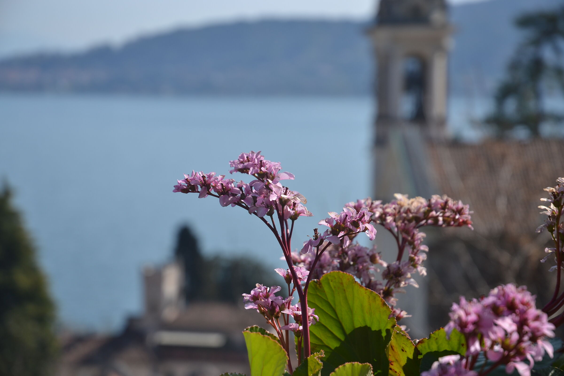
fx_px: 1645
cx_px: 282
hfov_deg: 19.5
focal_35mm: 105
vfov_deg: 13.0
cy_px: 188
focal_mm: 70
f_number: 4.5
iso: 100
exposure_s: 1/640
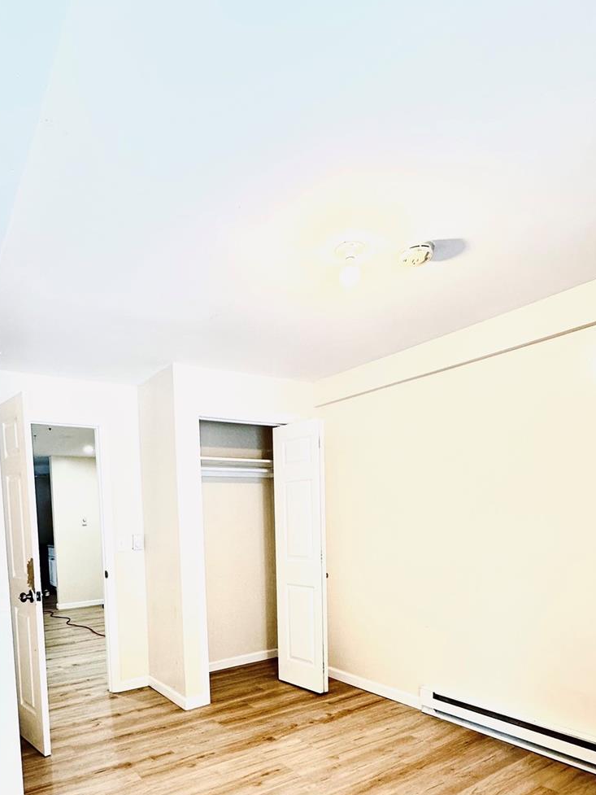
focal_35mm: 22
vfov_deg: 73.2
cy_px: 553
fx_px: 505
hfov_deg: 60.5
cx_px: 235
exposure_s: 1/120
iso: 160
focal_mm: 2.22
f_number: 2.2
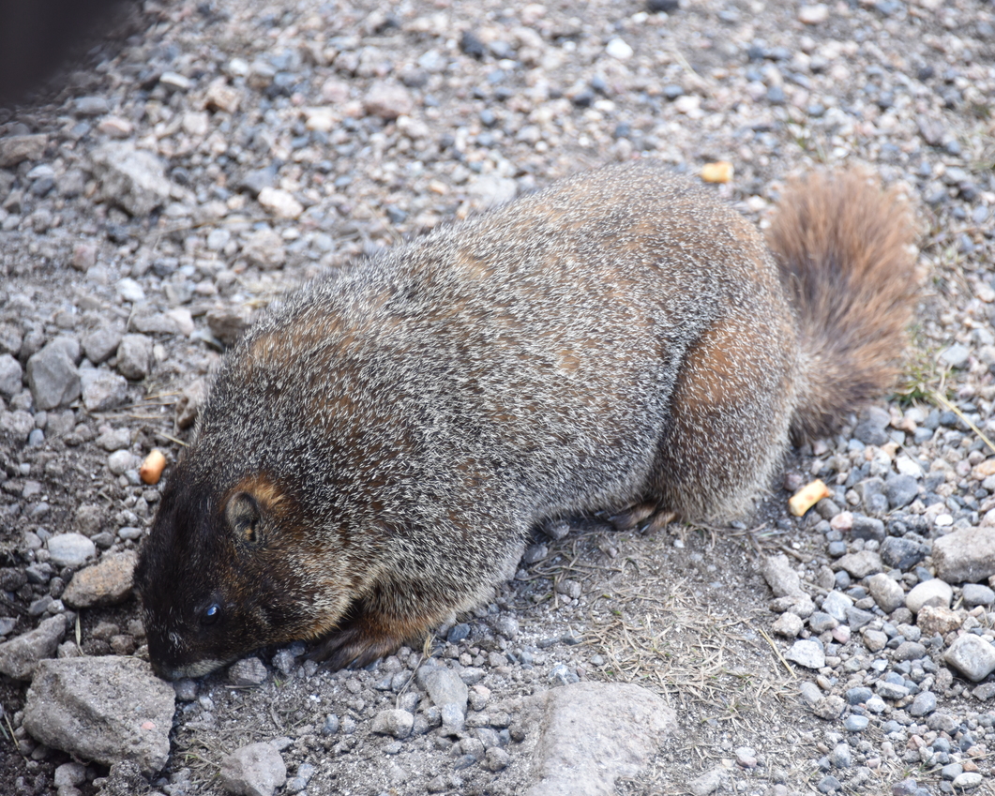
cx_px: 578
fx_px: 8335
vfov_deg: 5.5
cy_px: 398
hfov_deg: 6.8
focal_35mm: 283
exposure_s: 1/500
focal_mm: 250
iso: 1250
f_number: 5.6
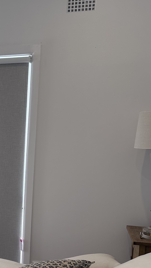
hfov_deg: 19.5
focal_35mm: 56
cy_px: 184
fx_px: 399
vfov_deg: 36.7
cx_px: -54
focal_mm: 6.86
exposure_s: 1/156
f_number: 1.78
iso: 64
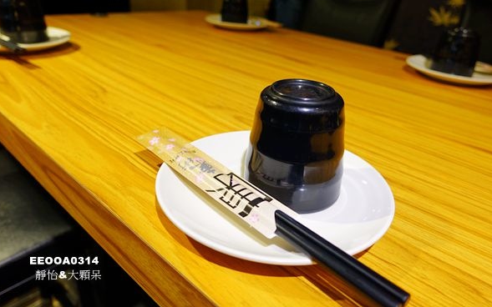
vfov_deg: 46.0
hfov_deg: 68.4
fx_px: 362
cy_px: 141
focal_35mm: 27
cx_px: 259
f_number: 2.2
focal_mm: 8.8
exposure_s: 1/30
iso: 125
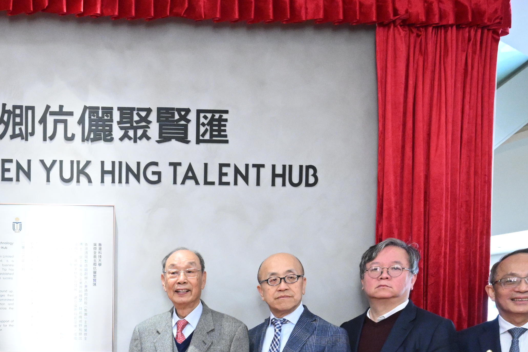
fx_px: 616
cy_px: 383
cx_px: 80
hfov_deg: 43.4
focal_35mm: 42
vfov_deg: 29.0
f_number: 5.6
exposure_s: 1/160
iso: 5000
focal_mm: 14
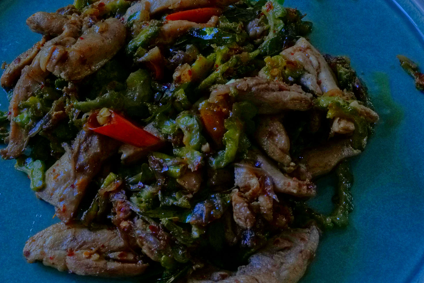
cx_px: 212
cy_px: 142
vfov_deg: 26.5
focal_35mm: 51
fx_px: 601
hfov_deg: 38.9
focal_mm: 51
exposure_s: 1/60
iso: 6400
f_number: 22
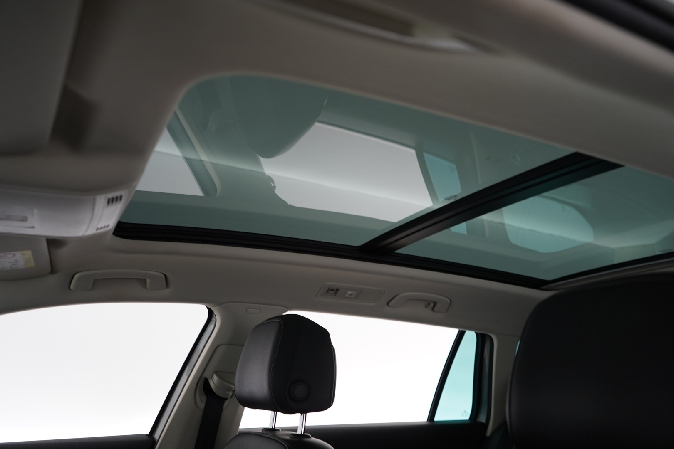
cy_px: 224
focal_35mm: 28
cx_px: 337
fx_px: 524
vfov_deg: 46.4
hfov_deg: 65.5
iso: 640
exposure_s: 1/25
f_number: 3.5
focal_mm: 28
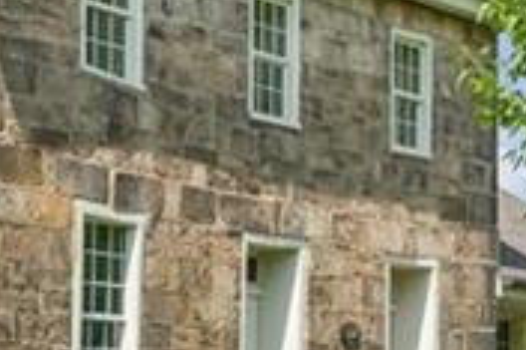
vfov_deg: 13.6
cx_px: -317
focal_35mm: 99
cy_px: 331
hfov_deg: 17.9
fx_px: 1445
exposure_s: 1/50
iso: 50
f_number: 11
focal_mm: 17
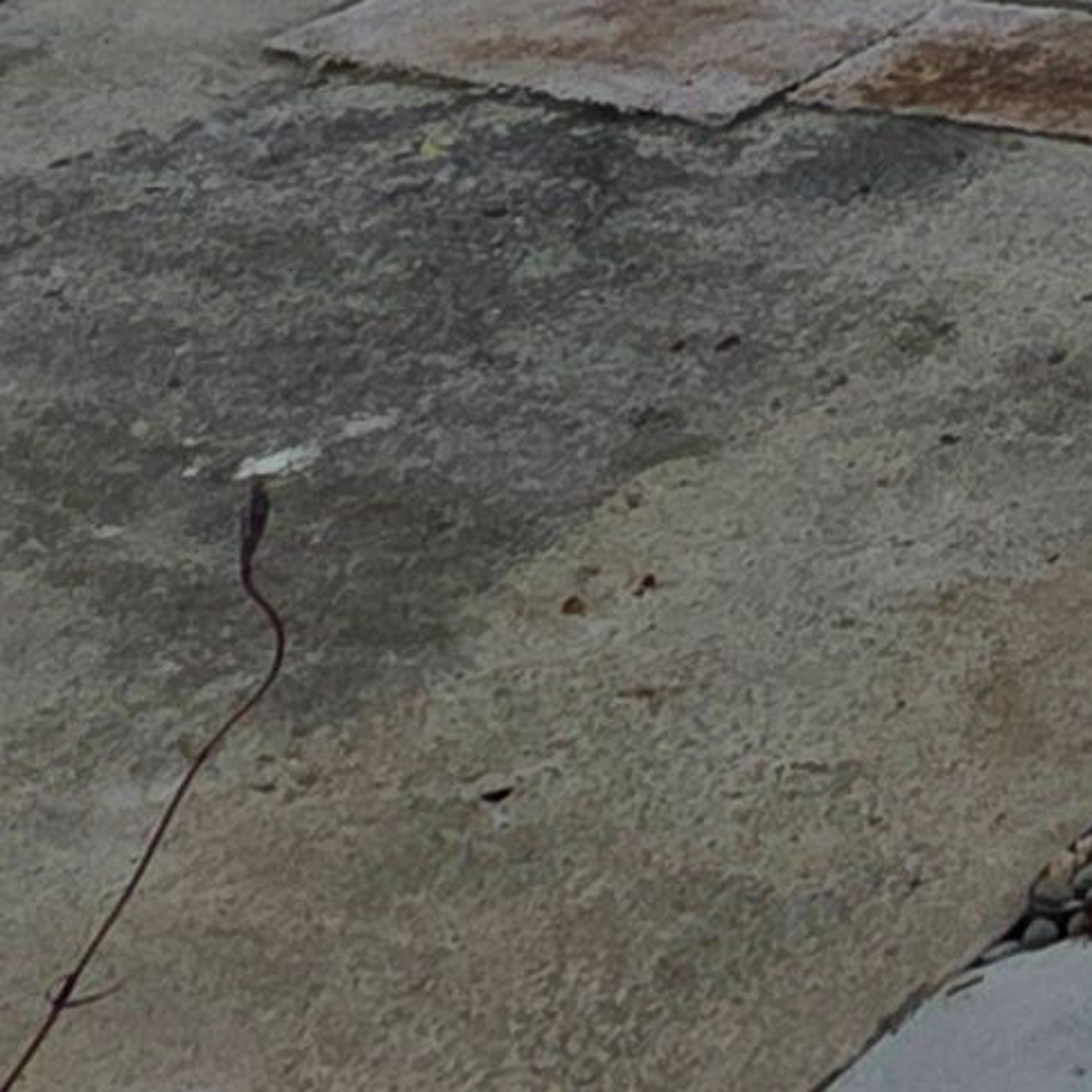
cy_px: -1742
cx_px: 2238
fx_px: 3391
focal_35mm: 95
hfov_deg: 14.8
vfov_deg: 12.7
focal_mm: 2.2
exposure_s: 1/2679
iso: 40
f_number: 1.9
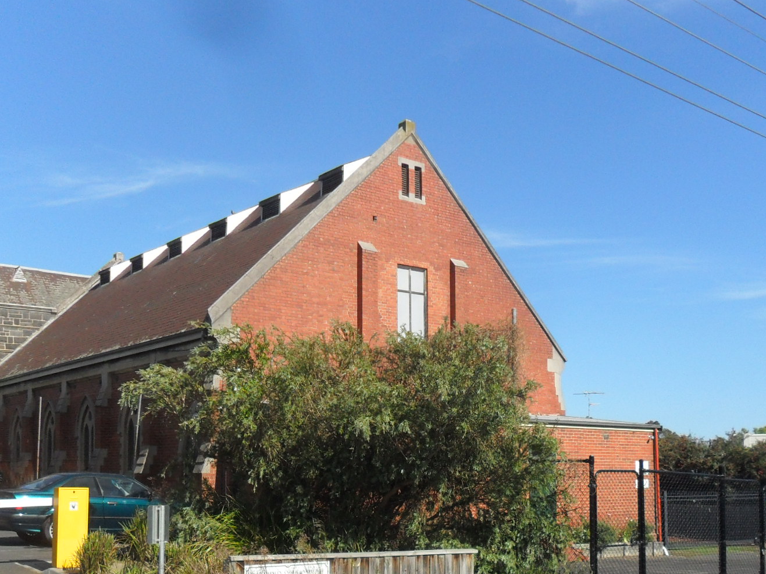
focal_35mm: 42
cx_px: 354
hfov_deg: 44.8
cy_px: 427
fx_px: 929
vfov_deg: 33.7
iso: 120
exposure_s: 1/250
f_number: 8.9
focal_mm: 4.9
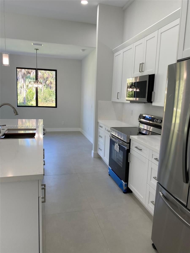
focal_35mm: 26
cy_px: 126
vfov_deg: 67.3
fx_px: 190
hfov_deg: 53.1
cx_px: 95
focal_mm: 4.25
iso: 64
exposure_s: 1/121
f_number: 1.8
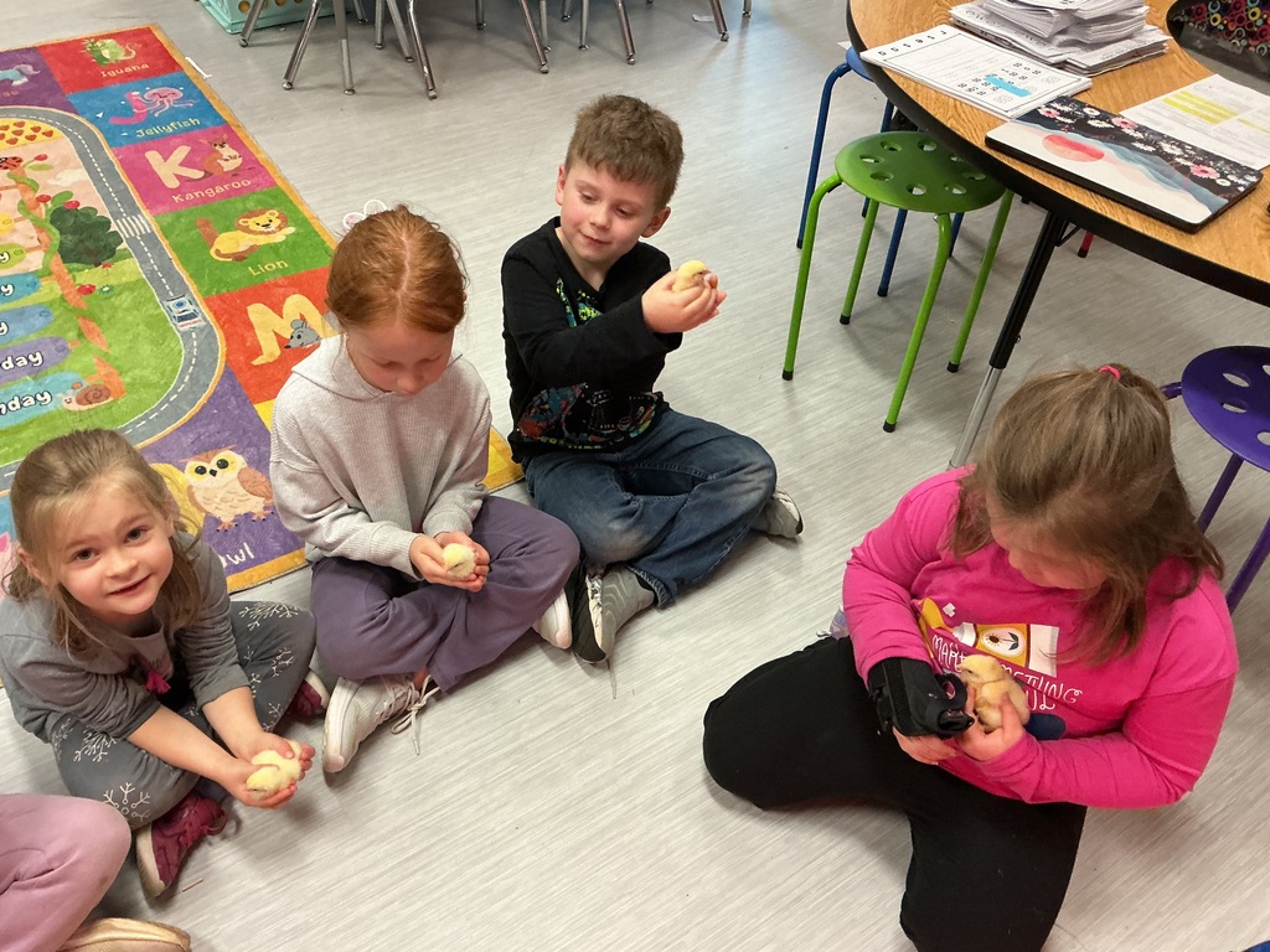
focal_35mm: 29
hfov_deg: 61.7
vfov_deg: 48.2
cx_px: 635
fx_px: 1064
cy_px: 476
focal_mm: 3
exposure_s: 1/60
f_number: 1.8
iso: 200
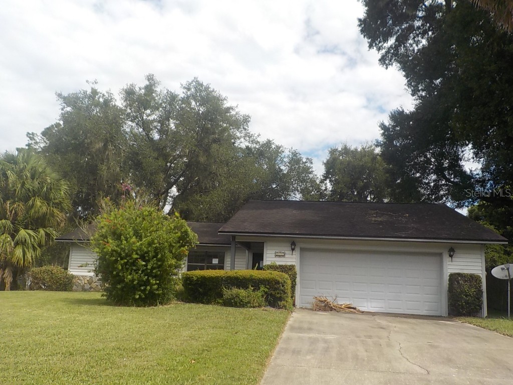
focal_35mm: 30
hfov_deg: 60.0
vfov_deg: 46.8
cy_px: 192
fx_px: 445
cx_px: 256
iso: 125
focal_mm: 4.1
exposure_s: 1/1250
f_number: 3.3
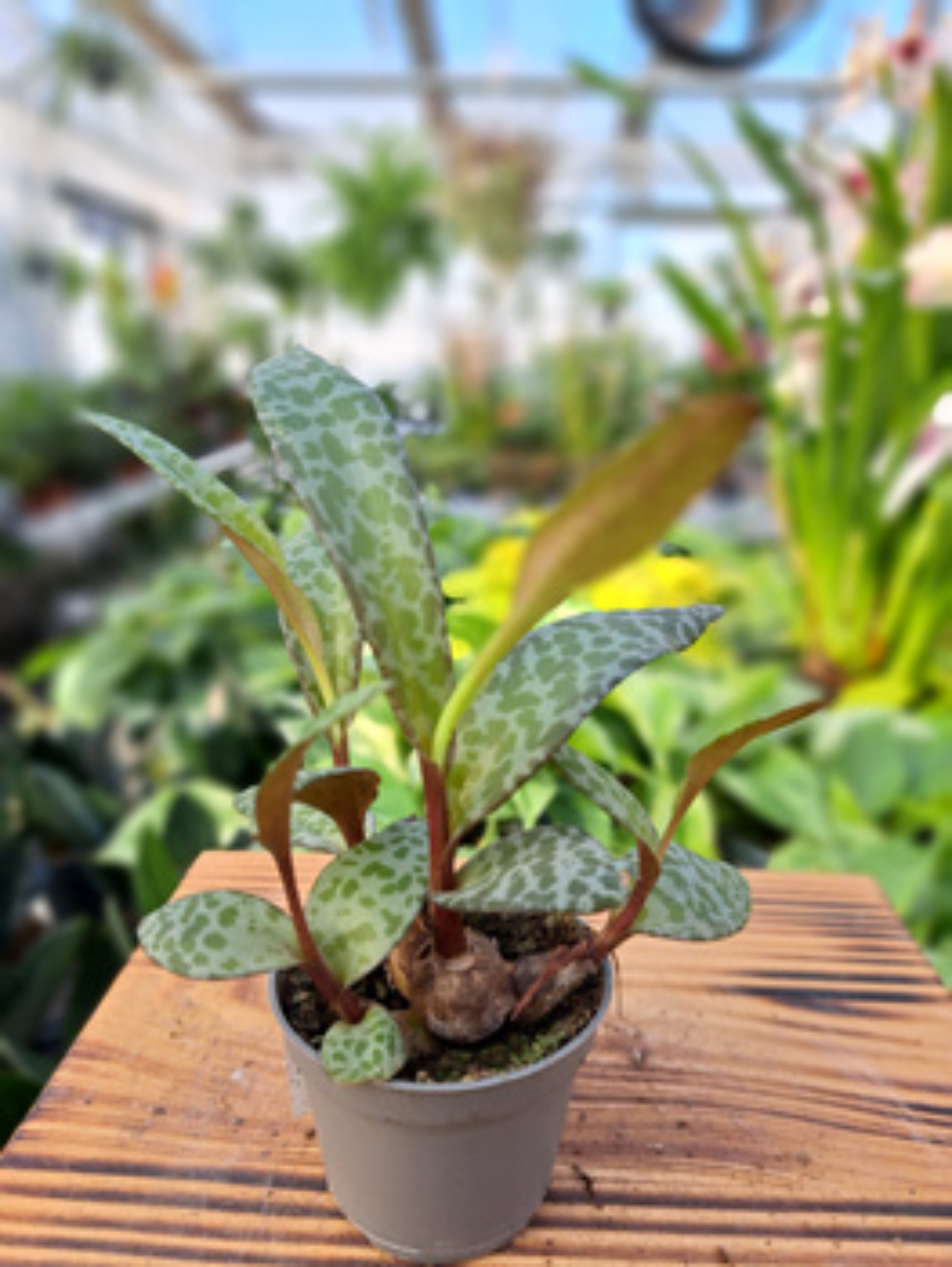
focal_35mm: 24
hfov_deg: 56.9
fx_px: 879
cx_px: 476
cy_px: 634
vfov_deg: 71.6
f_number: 1.8
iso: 50
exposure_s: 1/125
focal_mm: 5.23
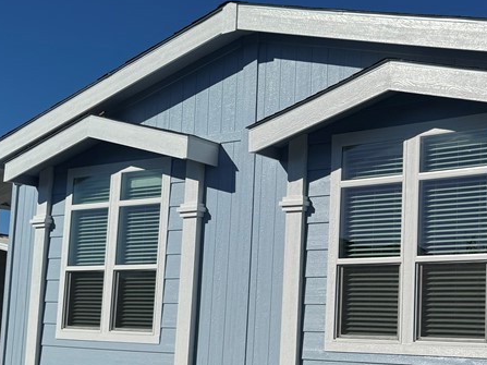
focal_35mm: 55
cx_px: 405
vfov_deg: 26.4
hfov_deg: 33.7
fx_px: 774
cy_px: 250
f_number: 1.78
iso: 64
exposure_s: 1/12346
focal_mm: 6.76
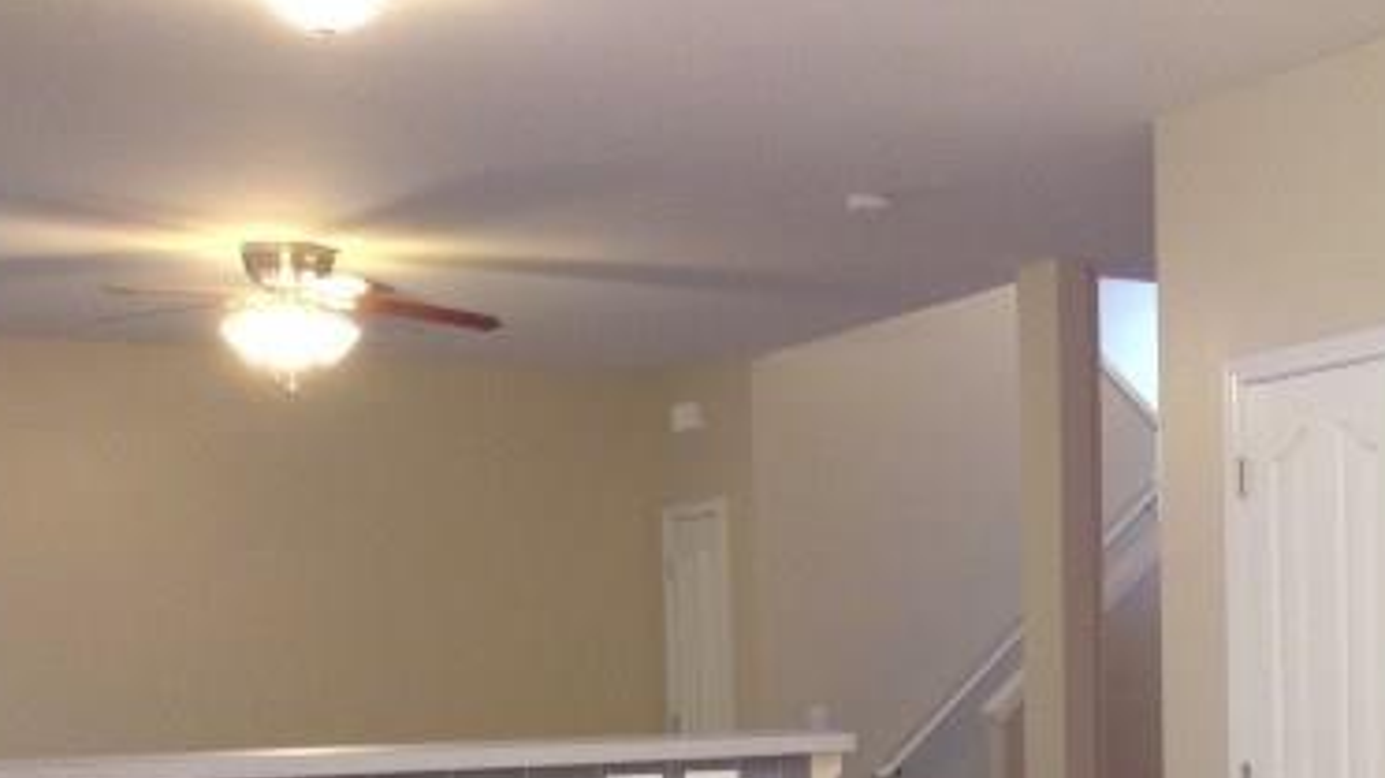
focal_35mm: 62
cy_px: 759
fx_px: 2276
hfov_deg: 32.7
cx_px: 1145
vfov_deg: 18.9
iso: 80
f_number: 2.4
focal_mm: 3.3
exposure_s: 1/24
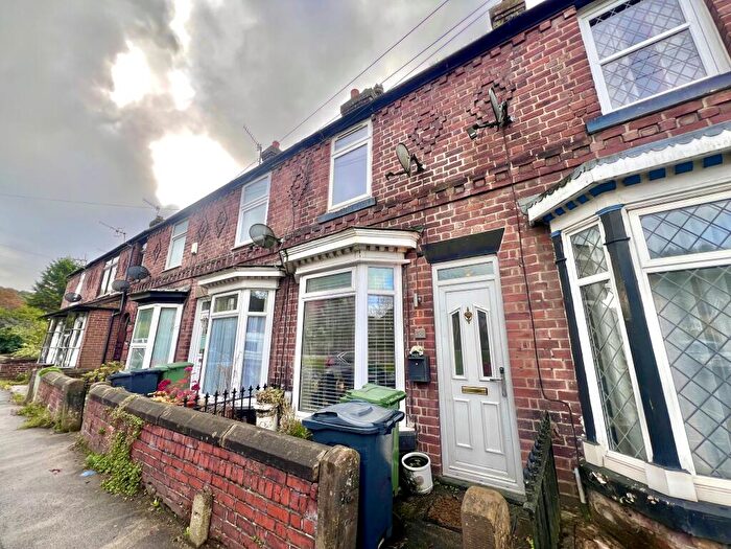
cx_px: 366
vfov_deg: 89.9
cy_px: 274
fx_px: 275
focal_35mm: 13
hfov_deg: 106.2
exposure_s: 1/277
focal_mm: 1.57
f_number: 1.8
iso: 32
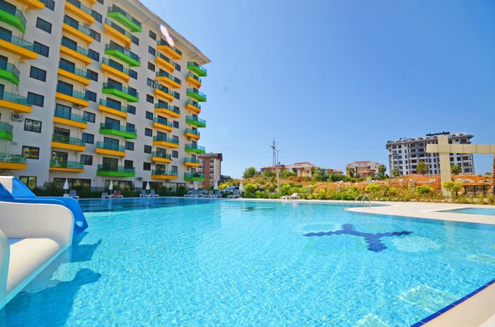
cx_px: 248
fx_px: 206
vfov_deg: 77.0
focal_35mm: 15
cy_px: 164
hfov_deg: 100.5
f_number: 10
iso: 100
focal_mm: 10
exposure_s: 1/250
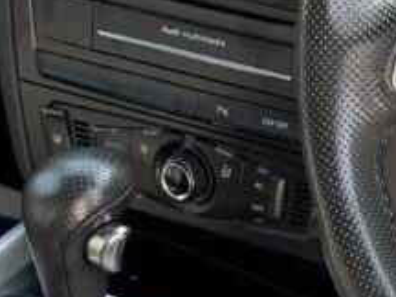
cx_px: 372
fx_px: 1910
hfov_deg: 11.7
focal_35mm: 167
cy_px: 261
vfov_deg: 8.9
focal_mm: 6.76
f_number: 1.78
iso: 100
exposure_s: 1/172
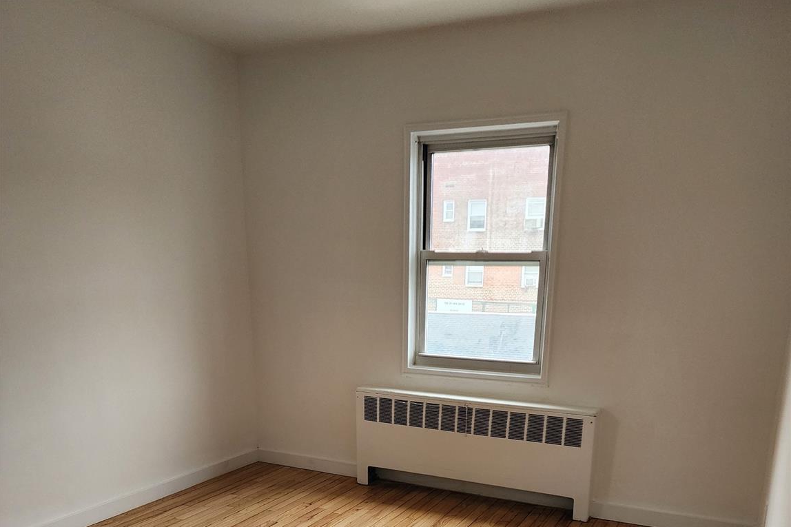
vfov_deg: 38.4
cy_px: 472
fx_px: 703
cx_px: 395
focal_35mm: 32
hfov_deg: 58.7
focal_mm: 6.4
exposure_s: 1/120
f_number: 1.8
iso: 250
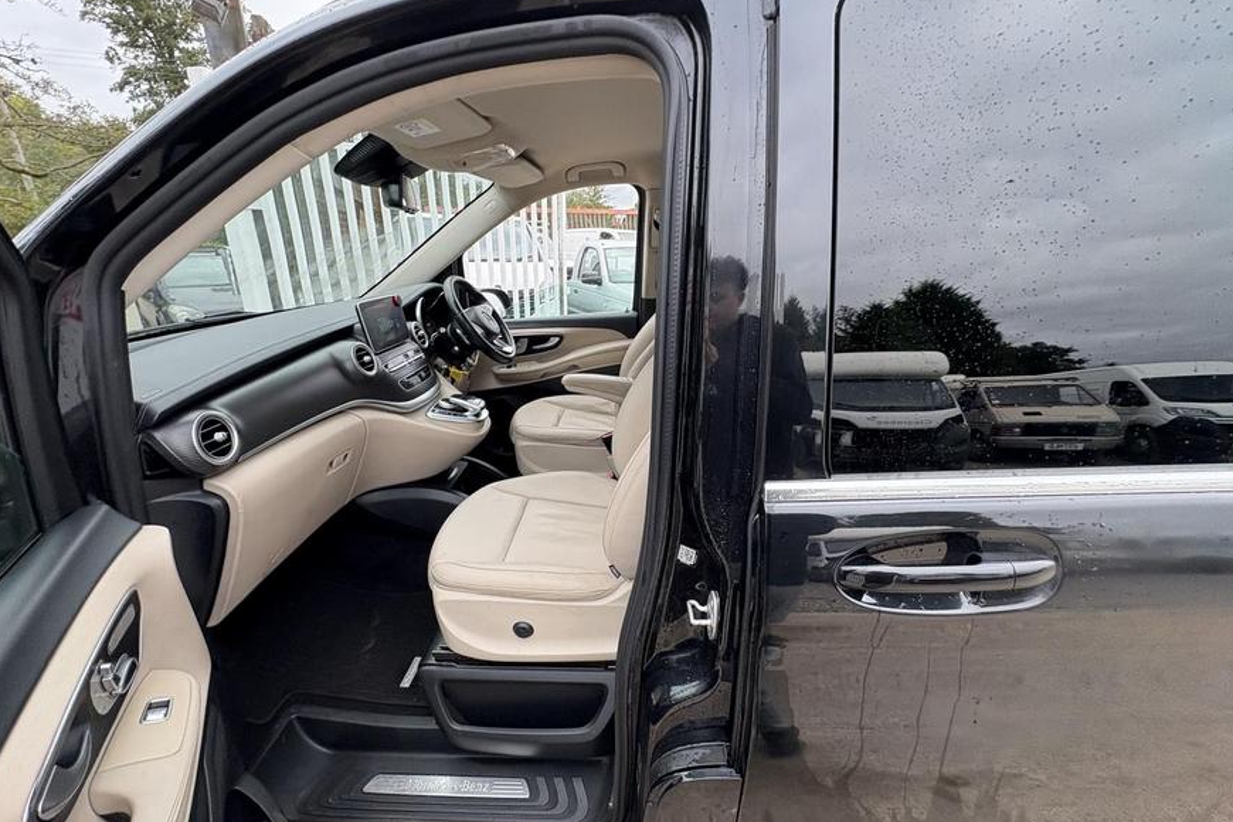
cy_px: 432
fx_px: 514
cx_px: 607
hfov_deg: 100.4
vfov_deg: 77.3
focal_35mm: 15
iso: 64
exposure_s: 1/99
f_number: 2.2
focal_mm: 2.22
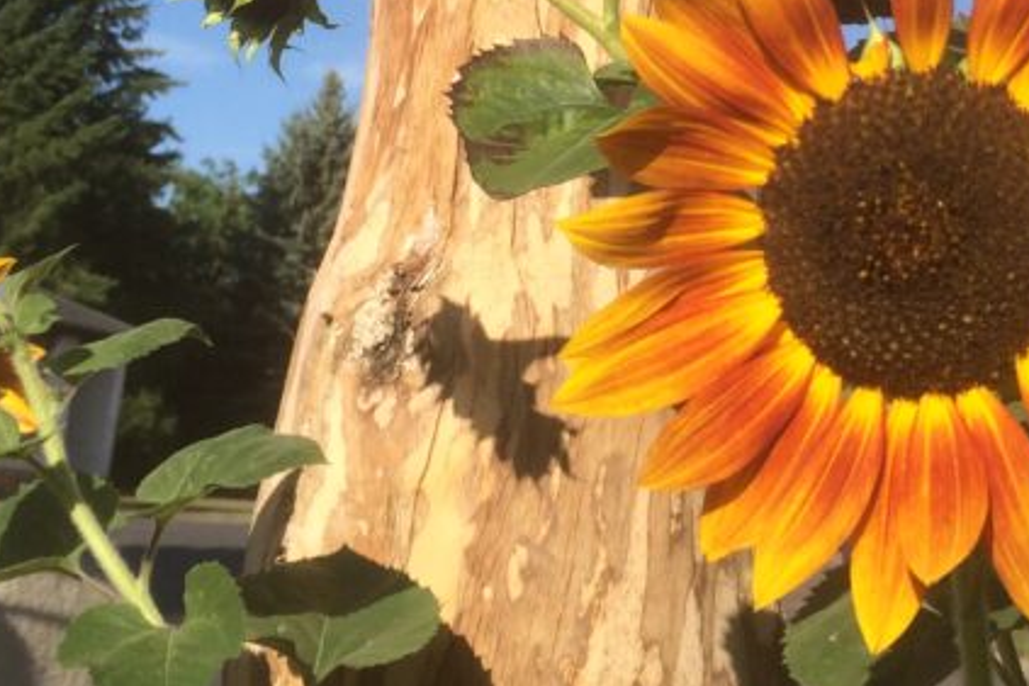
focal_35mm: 73
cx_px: 705
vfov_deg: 18.1
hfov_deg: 27.5
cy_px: -29
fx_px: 2086
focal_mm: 4.15
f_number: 2.2
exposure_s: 1/1786
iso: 32
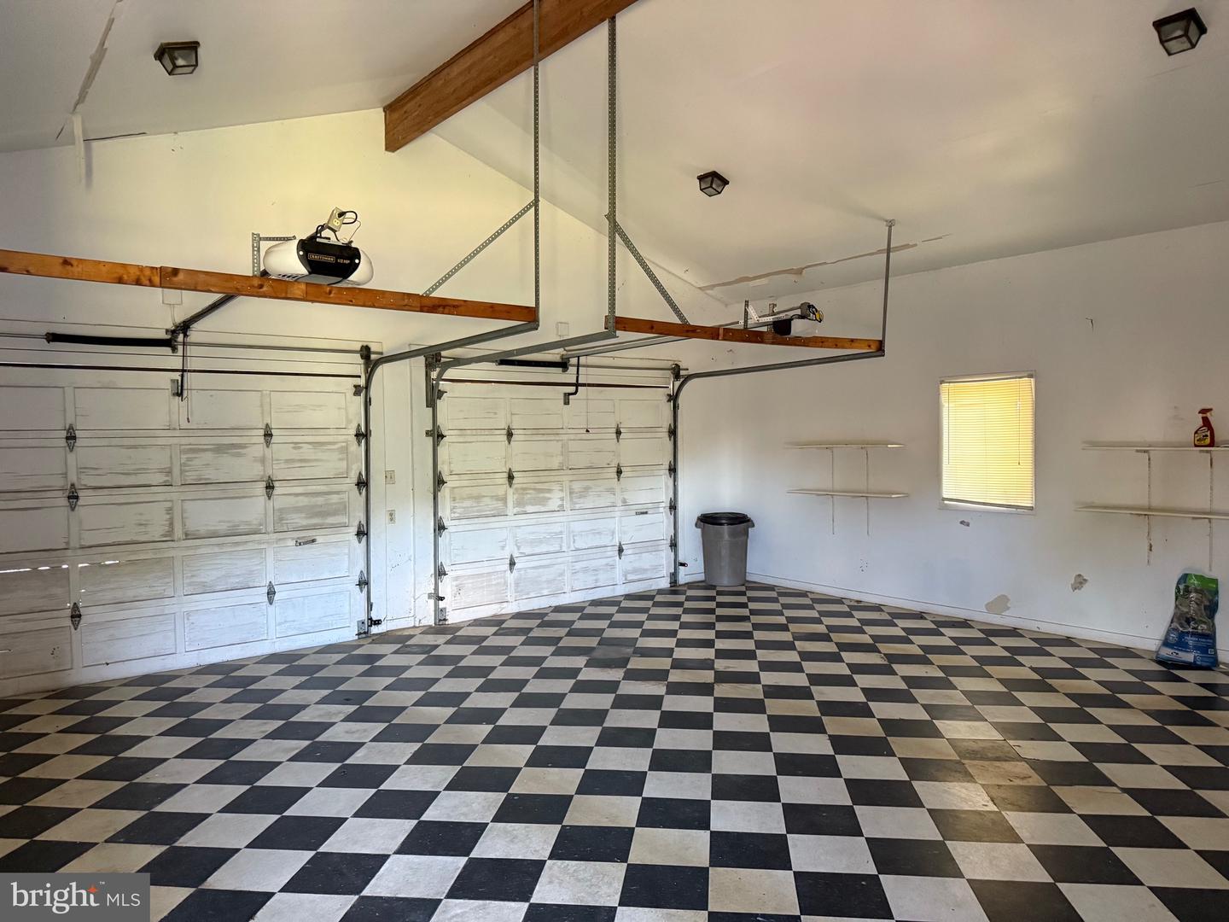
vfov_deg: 56.8
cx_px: 614
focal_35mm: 24
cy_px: 461
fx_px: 852
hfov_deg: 71.6
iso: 640
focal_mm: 6.76
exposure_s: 1/60
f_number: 1.78
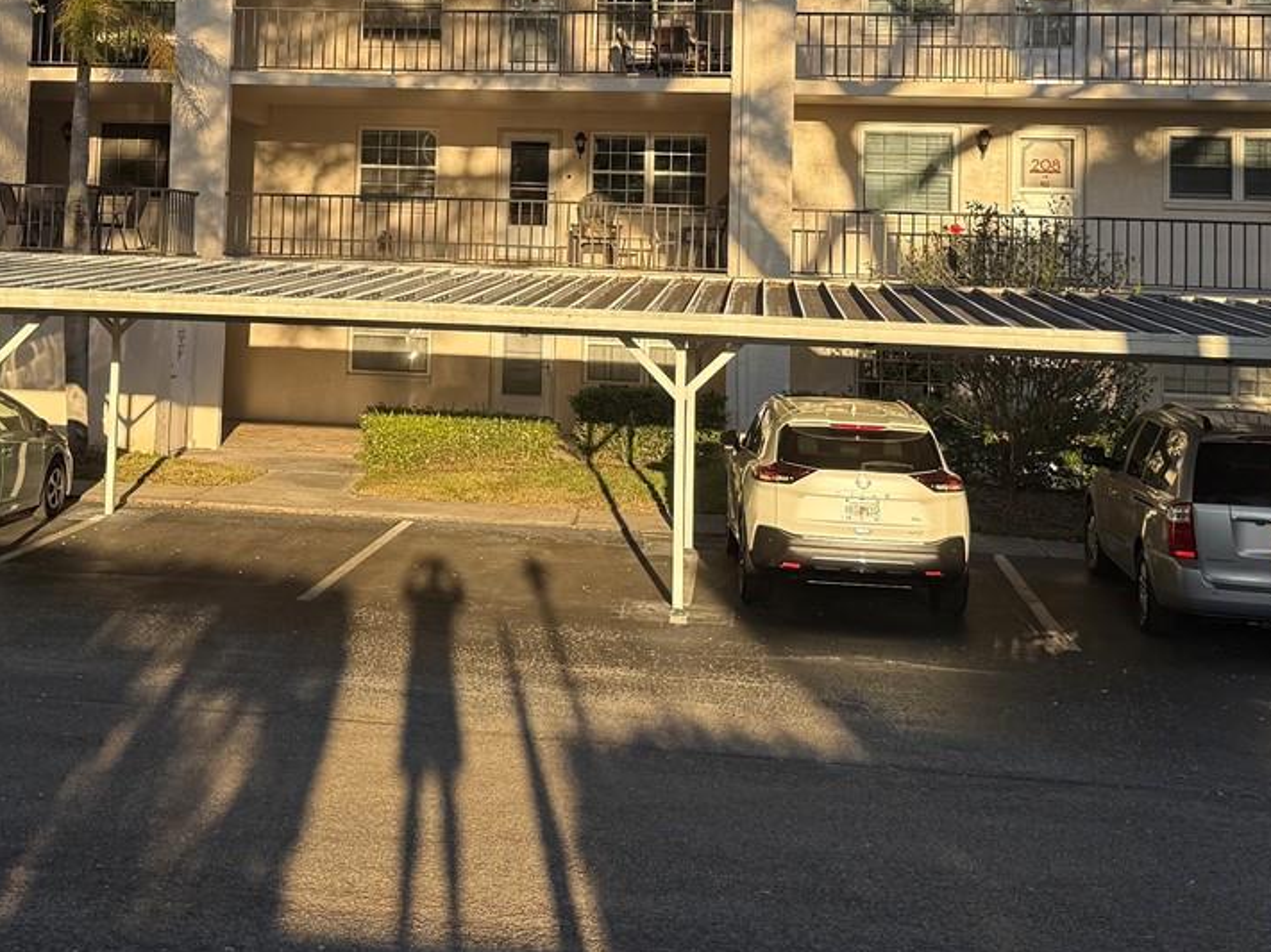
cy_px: 116
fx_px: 1982
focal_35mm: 54
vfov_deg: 26.2
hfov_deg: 35.0
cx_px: 368
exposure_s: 1/2000
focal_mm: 6.76
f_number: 1.78
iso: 80
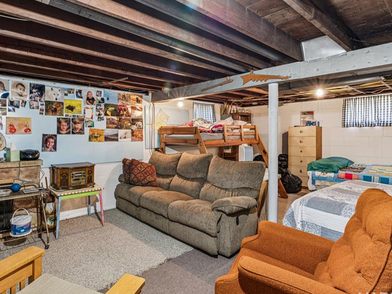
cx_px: 153
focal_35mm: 21
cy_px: 139
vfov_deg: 63.4
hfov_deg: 77.9
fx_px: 238
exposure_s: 2
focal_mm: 16.8
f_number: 13
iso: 200
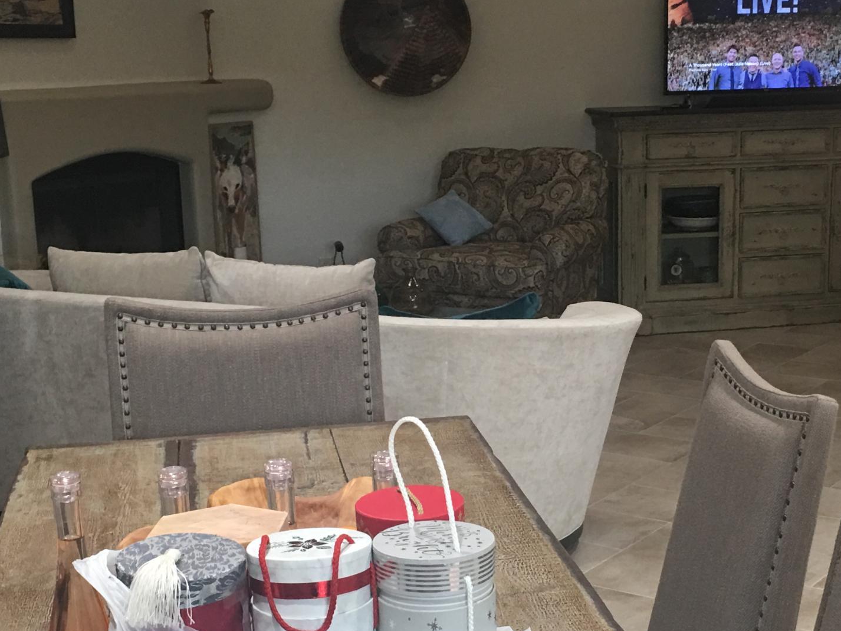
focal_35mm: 61
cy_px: 415
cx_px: 535
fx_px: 1482
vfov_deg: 23.9
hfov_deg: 31.5
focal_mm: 4.15
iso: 50
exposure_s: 1/15
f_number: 2.2
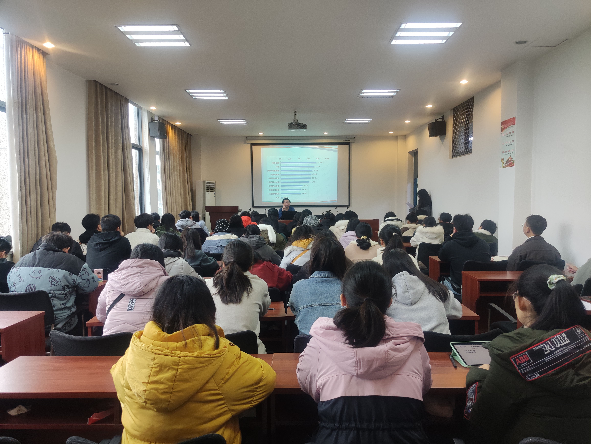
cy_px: 222
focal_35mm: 26
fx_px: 444
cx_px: 296
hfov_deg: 67.3
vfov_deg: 53.1
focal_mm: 5.58
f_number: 1.6
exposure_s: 1/50
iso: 284
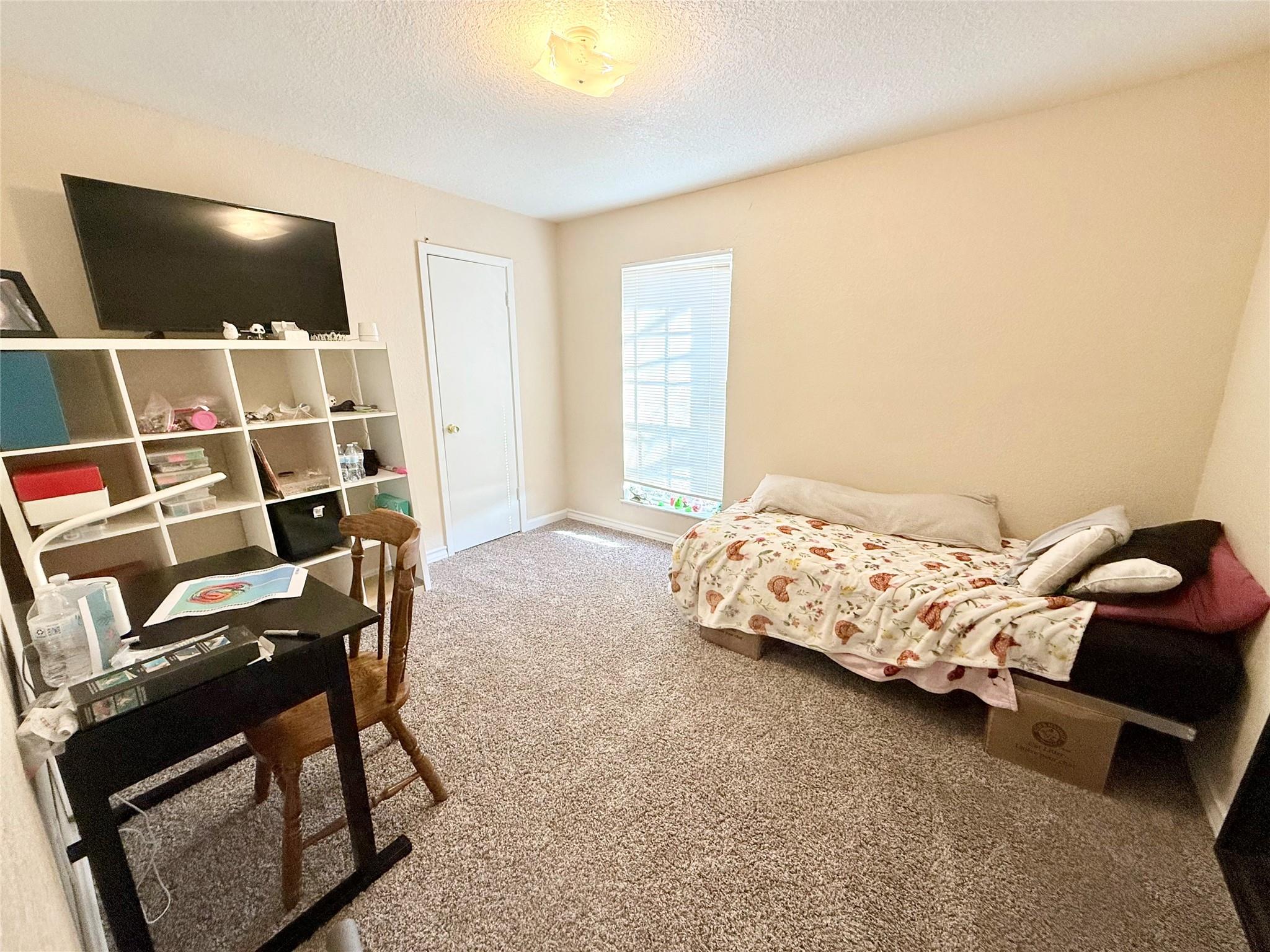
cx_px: 635
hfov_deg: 102.1
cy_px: 476
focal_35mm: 14
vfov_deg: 85.7
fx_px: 514
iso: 125
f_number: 2.2
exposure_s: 1/99
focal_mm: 2.22
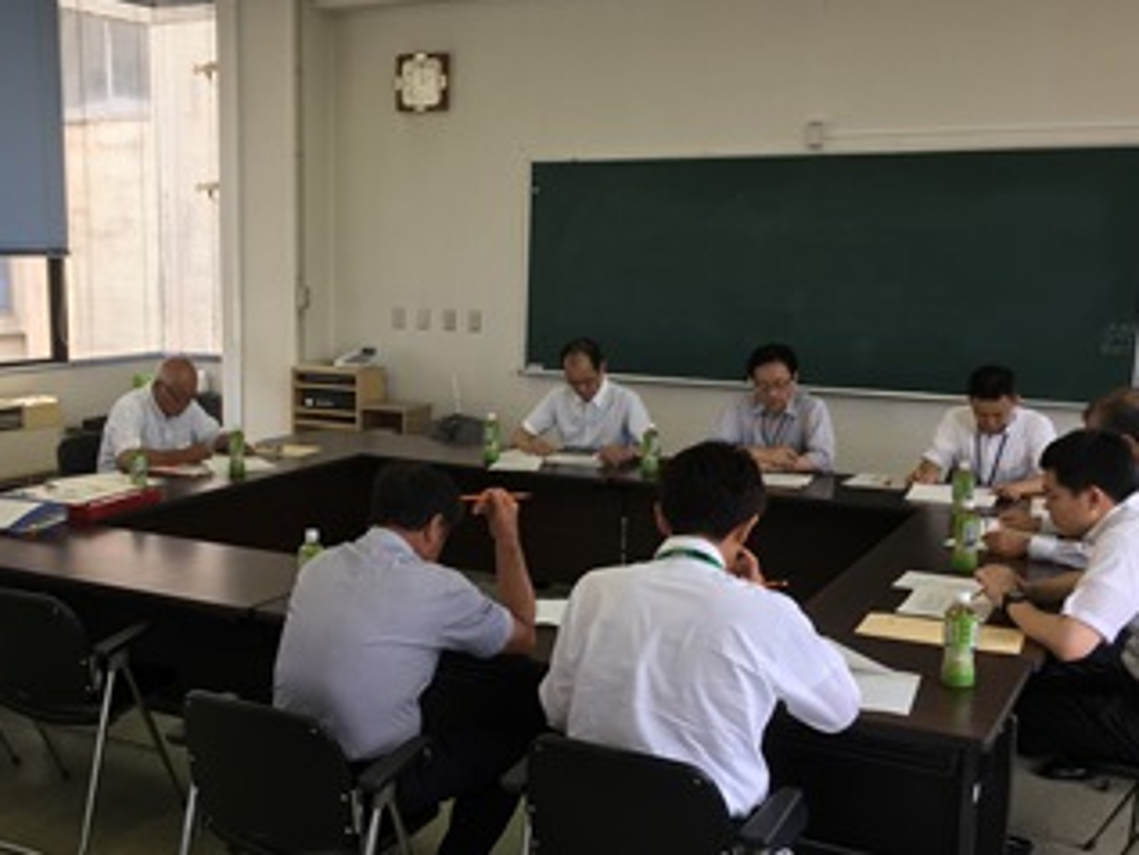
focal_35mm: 41
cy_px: 481
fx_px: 1350
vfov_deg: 35.1
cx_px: 420
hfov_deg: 45.3
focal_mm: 4.15
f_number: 2.2
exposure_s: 1/120
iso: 40
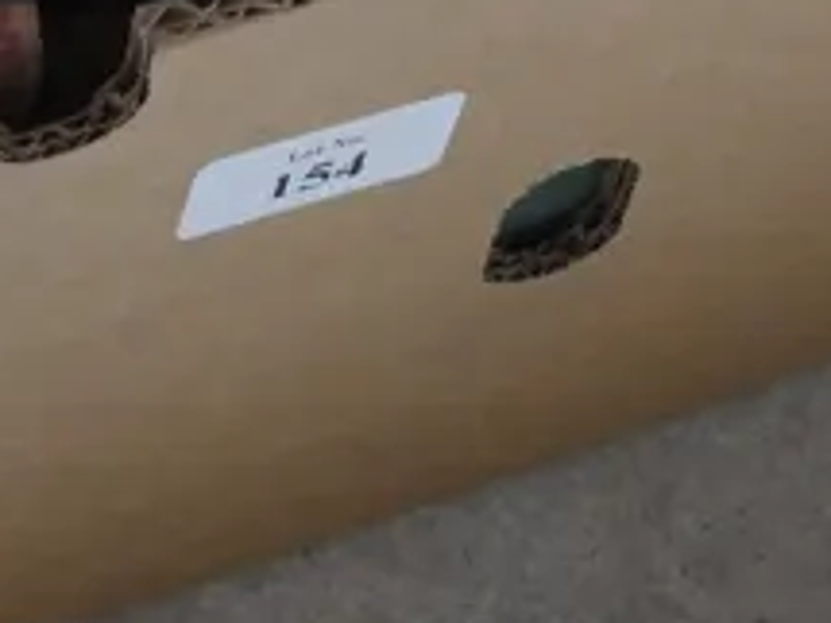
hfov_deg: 8.0
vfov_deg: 5.8
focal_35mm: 248
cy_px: -842
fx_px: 5950
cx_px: 135
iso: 2000
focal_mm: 26
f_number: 5.3
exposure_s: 1/60
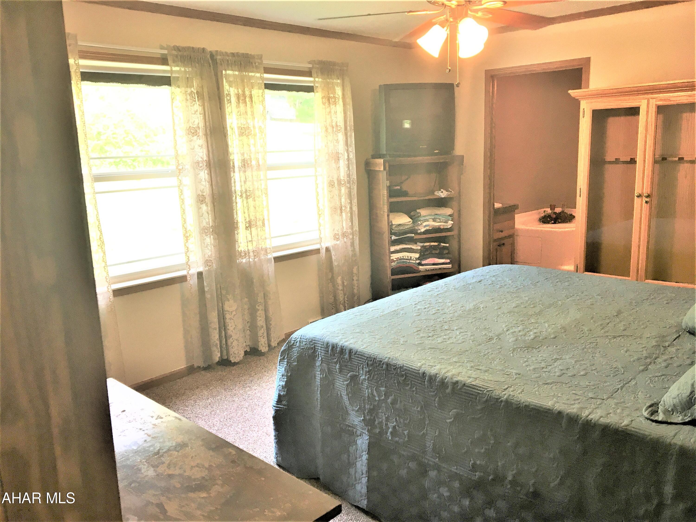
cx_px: 348
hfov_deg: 61.7
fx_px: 583
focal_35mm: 29
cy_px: 261
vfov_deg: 48.2
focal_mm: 4.15
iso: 25
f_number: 2.2
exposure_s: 1/30
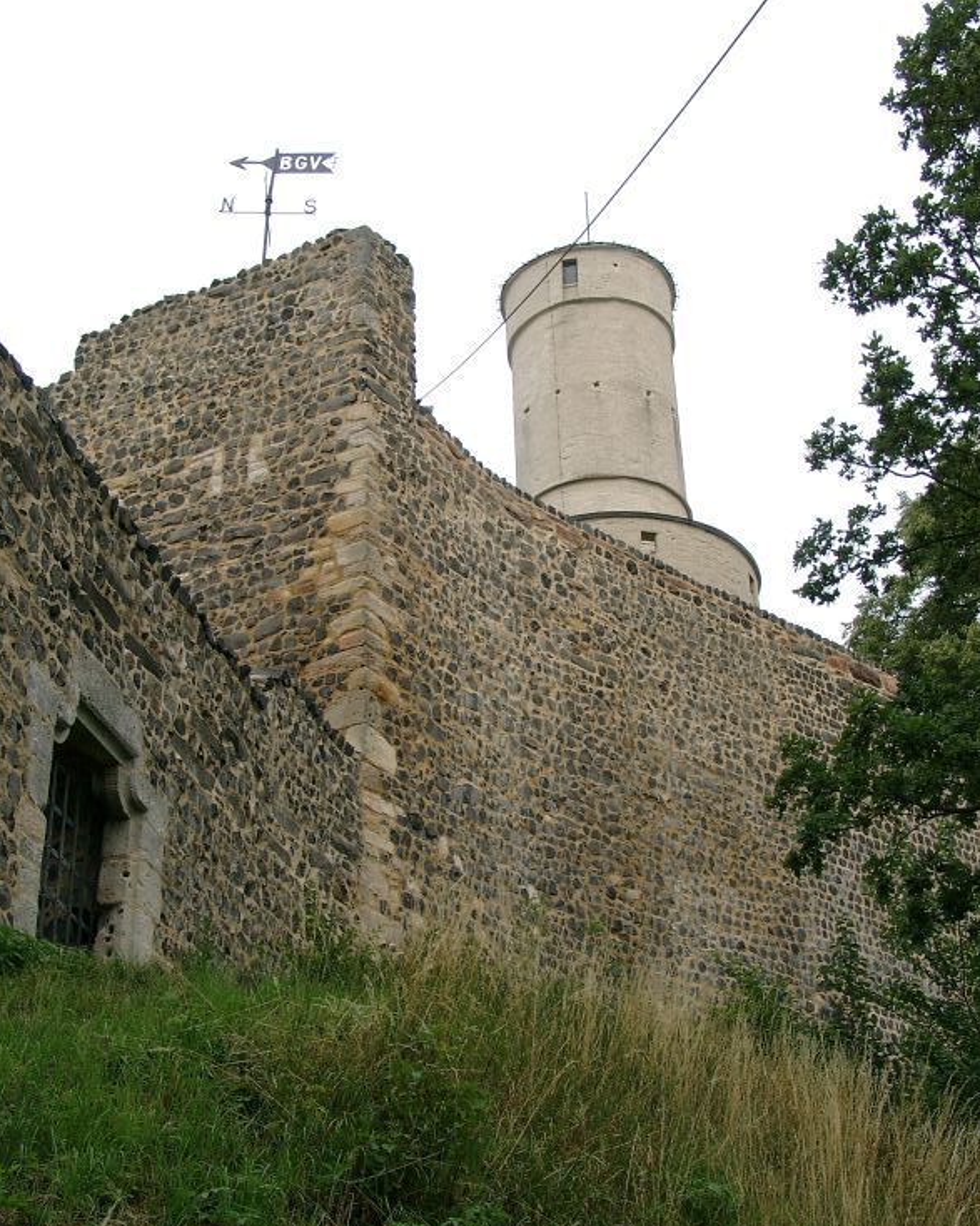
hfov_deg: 30.2
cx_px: 498
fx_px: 1813
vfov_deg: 37.3
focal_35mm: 50
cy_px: 635
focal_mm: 9.82
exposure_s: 1/276
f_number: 4
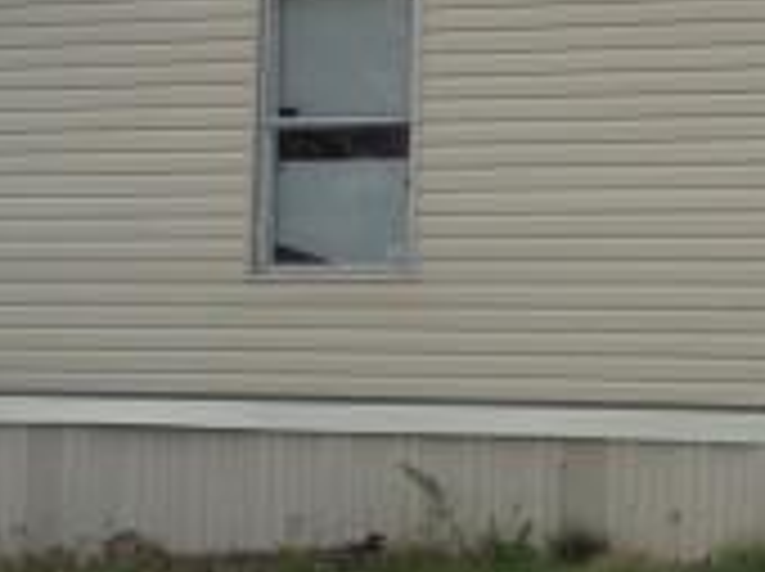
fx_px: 1611
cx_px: 808
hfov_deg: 25.1
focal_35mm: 73
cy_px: 108
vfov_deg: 19.9
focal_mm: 5.3
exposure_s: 1/160
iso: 100
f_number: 3.7
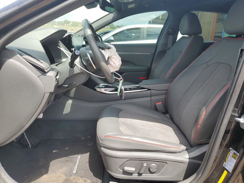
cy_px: 92
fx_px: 183
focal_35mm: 26
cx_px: 122
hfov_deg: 67.3
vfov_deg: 53.1
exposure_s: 1/714
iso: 50
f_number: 1.5
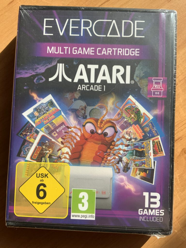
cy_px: 124
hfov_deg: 48.2
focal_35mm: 29
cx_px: 93
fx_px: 208
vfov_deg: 61.7
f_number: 1.8
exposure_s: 1/1076
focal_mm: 3
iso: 16
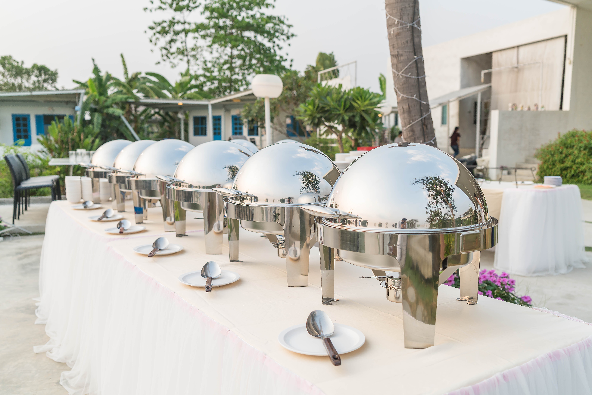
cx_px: 296
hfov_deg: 60.3
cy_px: 198
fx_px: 510
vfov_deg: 42.3
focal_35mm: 31
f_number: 4
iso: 100
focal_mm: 31
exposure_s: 1/400
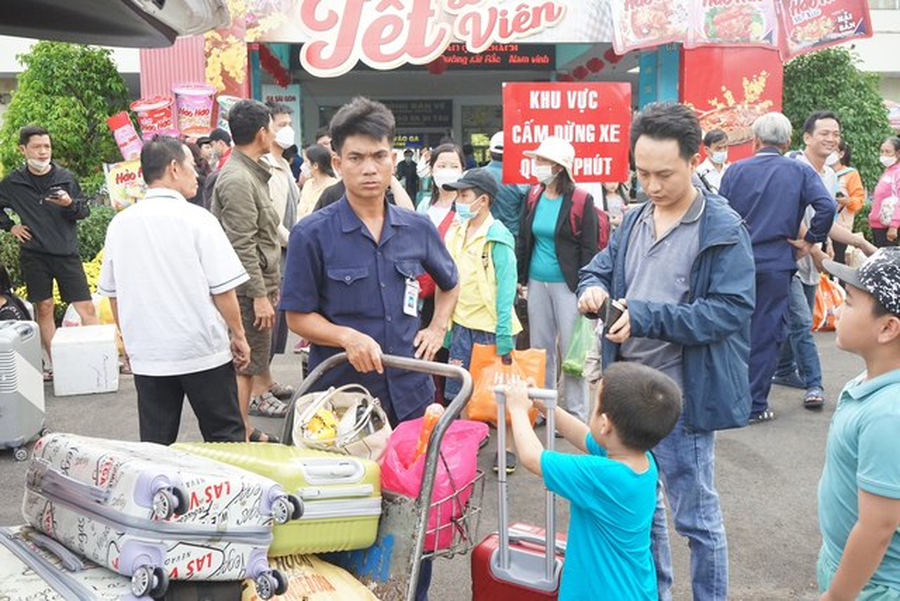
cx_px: 450
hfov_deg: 53.1
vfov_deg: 36.9
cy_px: 300
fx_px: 900
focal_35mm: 36
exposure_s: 1/320
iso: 2500
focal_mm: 36
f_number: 9
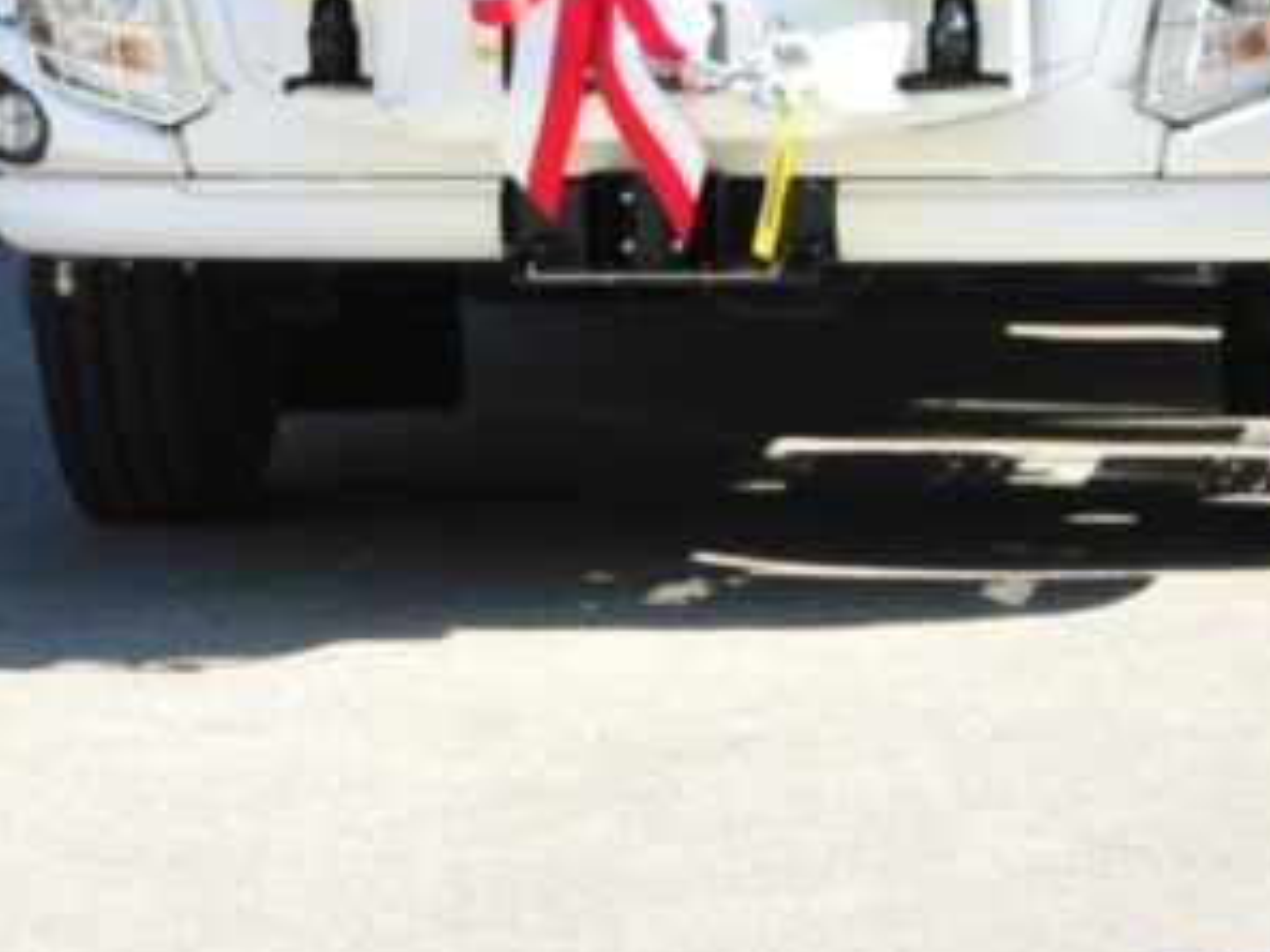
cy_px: -167
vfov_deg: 6.2
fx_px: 8768
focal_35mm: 239
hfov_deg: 8.2
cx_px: -176
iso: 250
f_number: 5.6
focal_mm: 48
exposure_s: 1/400
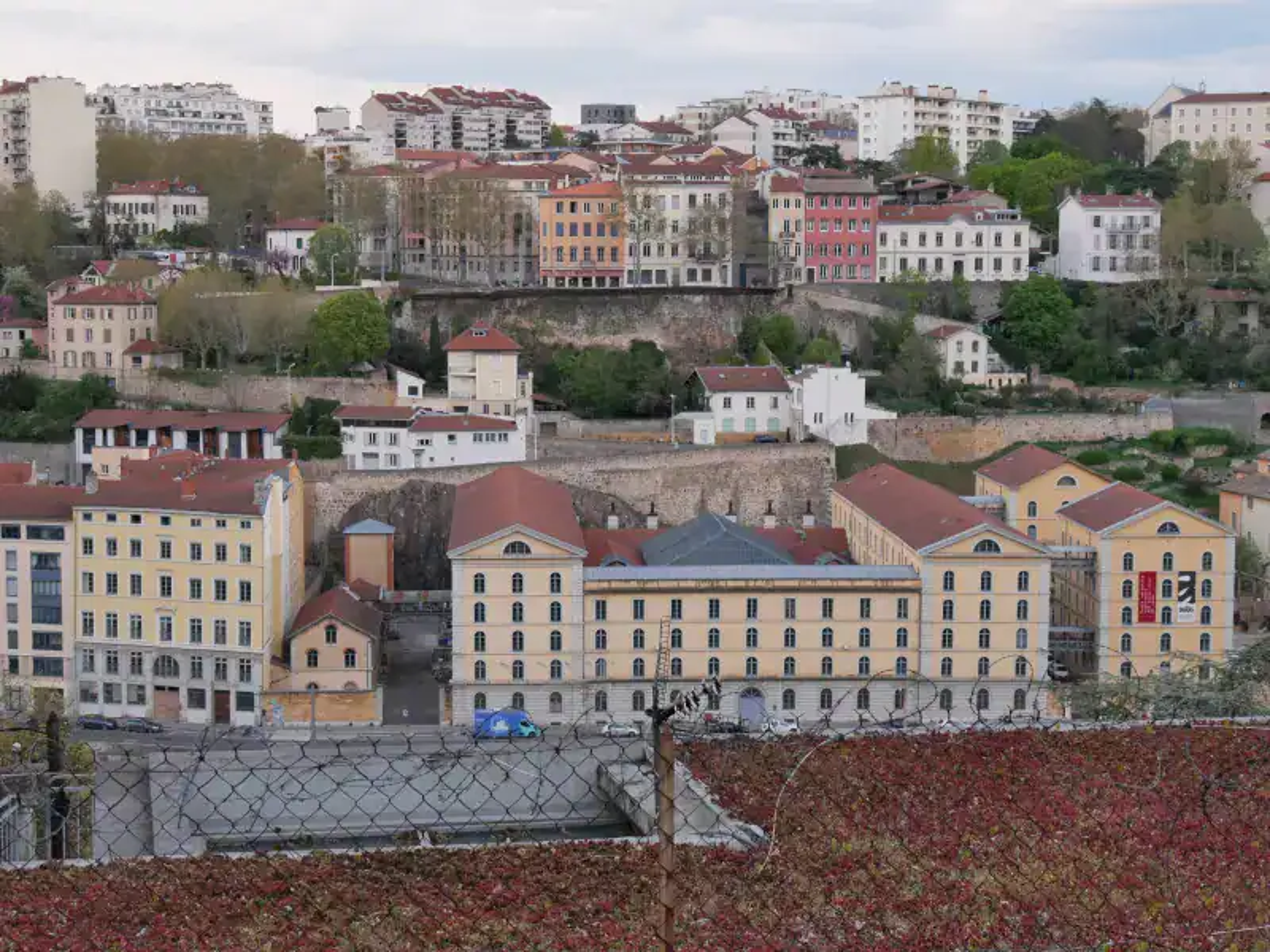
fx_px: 2348
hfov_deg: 30.3
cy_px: 476
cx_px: 635
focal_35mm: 64
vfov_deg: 22.9
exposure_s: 1/250
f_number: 6.3
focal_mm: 32
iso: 800
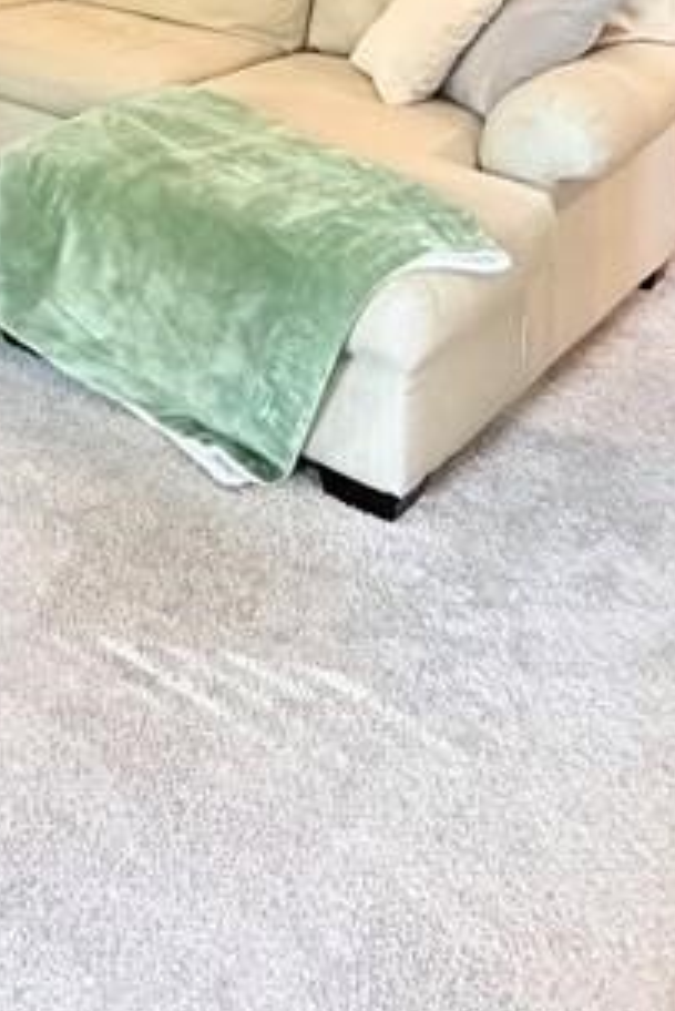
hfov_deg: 25.2
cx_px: -106
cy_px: -243
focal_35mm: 49
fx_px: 1376
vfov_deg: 32.3
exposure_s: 1/60
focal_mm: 2.22
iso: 1000
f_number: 2.2
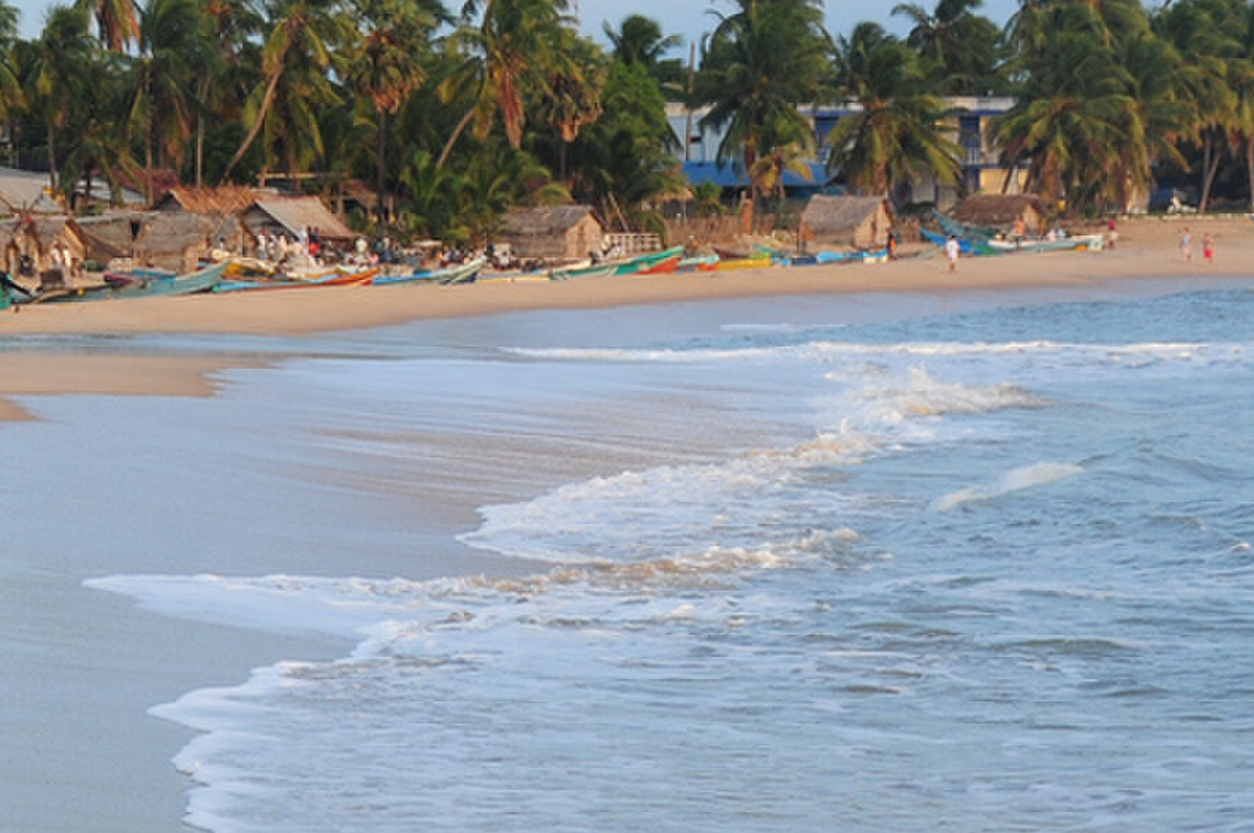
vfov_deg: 9.1
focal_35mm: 150
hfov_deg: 13.7
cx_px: 321
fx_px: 5218
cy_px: 861
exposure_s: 1/80
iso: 200
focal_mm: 36
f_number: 7.1
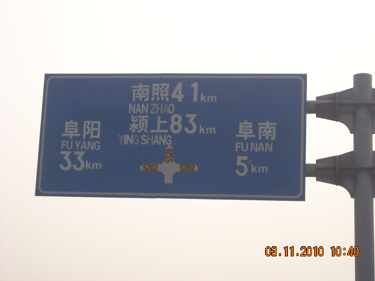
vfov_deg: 14.1
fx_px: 1137
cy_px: 140
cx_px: 188
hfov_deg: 18.7
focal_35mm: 105
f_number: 9.3
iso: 64
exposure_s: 1/176
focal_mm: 17.1
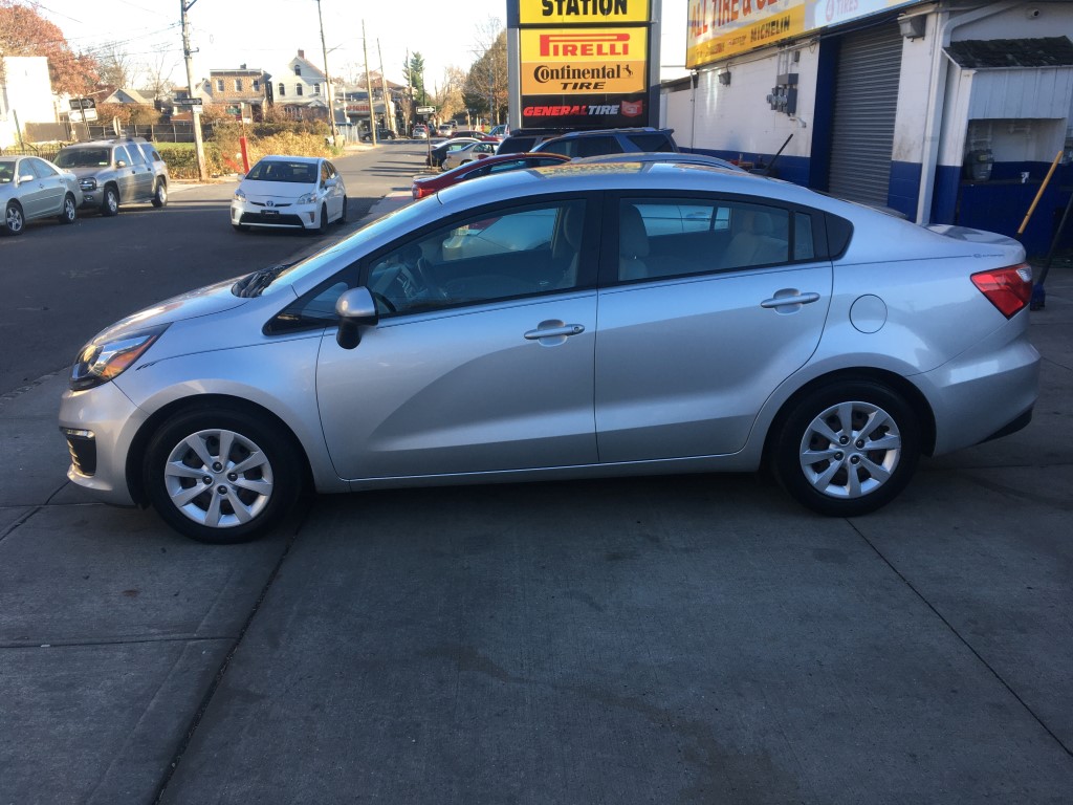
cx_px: 536
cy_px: 402
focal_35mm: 29
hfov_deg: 61.7
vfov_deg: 48.2
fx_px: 899
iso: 25
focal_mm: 4.15
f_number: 2.2
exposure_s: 1/274
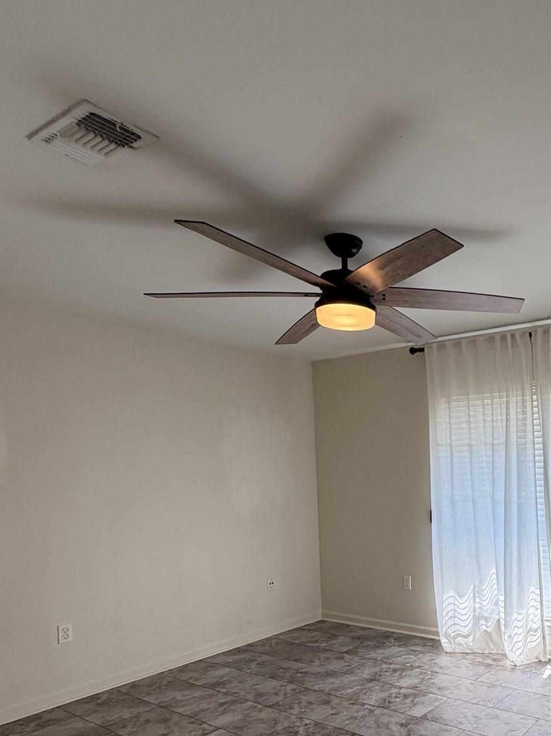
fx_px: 552
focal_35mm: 26
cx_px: 490
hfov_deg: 47.9
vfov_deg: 65.3
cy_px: 499
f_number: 2.2
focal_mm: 2.22
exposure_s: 1/120
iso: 100
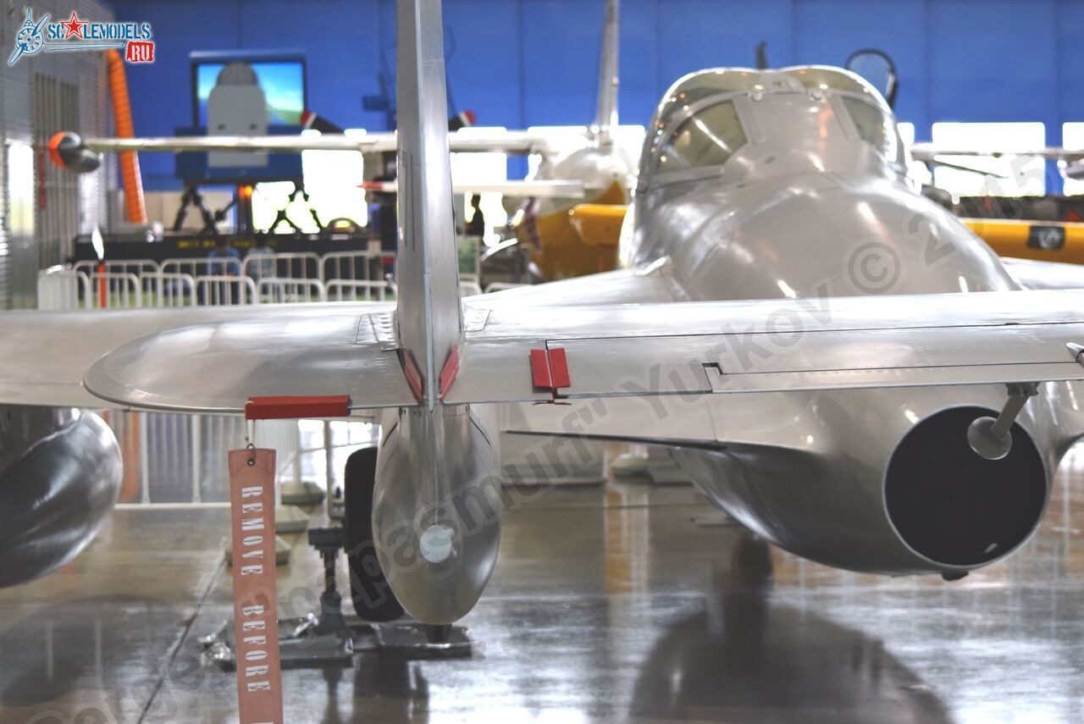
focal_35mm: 82
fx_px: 2485
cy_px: 362
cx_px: 542
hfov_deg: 24.6
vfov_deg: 16.6
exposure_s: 1/60
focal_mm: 55
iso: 800
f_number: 4.5
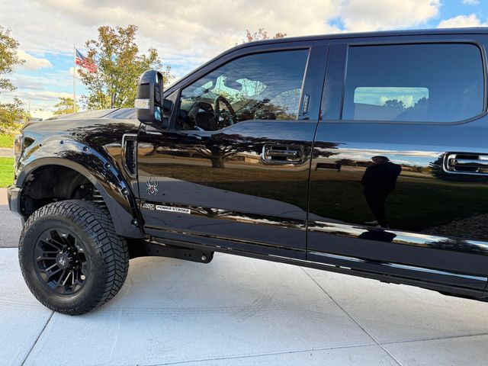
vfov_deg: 56.8
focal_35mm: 24
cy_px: 183
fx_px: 338
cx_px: 244
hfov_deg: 71.6
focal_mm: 6.76
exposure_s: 1/478
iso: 100
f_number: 1.78
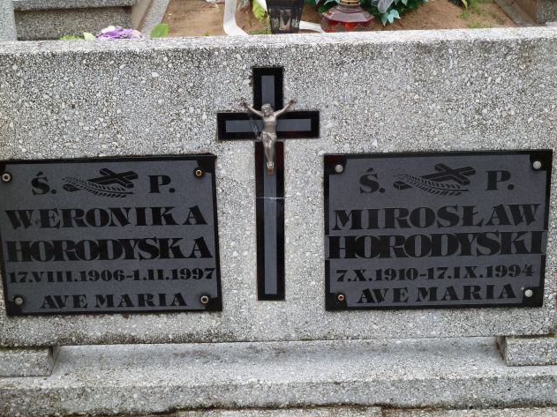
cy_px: 211
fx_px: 1094
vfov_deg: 21.6
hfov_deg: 28.6
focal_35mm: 68
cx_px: 279
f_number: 4.1
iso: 80
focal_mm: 11
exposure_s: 1/200
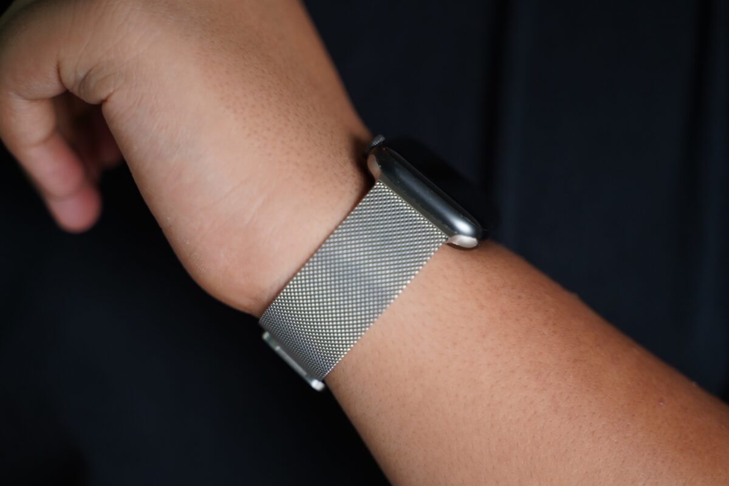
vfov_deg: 18.2
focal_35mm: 75
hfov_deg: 27.0
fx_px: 1519
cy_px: 243
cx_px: 364
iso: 1250
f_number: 2.8
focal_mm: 75
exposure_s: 1/90
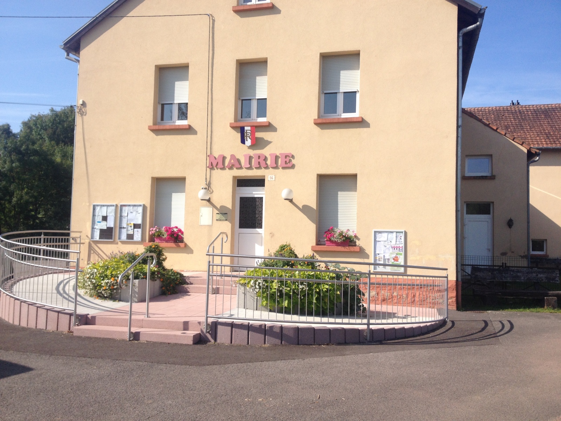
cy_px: 210
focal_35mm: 35
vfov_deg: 40.7
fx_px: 567
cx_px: 280
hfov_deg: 52.6
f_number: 2.4
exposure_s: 1/1534
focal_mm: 4.28
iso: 50
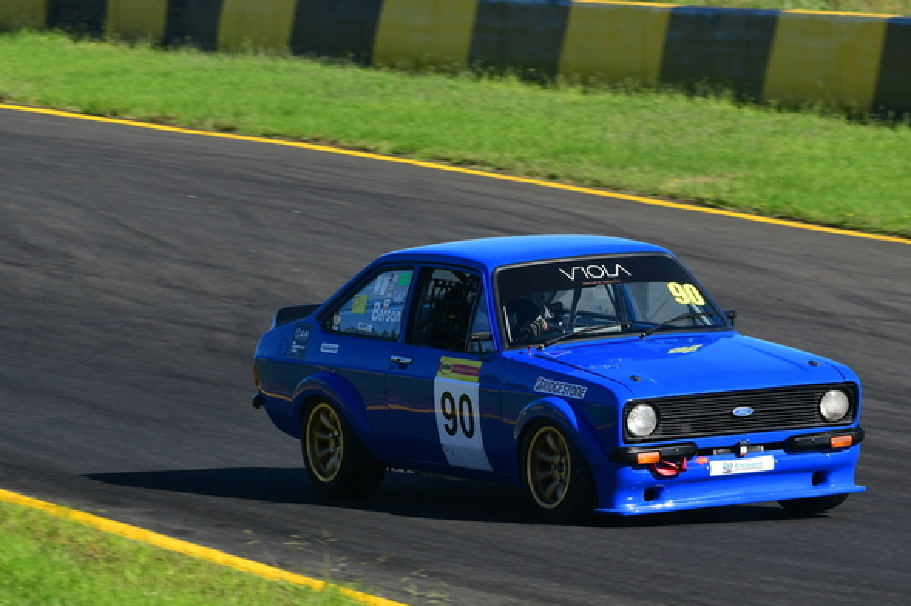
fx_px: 10296
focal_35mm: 407
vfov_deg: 3.4
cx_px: 485
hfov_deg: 5.1
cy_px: 251
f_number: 11
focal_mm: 200
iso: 250
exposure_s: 1/320
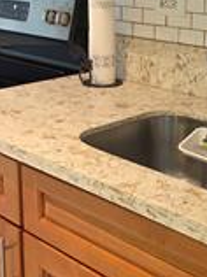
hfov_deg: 20.9
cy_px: 82
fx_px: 560
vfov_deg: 27.6
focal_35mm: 70
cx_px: 144
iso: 500
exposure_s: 1/120
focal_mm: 5.4
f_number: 1.8
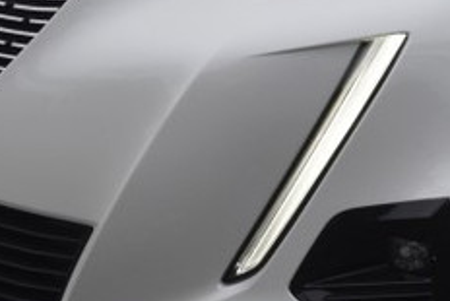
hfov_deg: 12.1
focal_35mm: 165
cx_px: 547
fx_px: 2066
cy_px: -100
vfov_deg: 8.2
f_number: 5
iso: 400
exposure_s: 1/100
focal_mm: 25
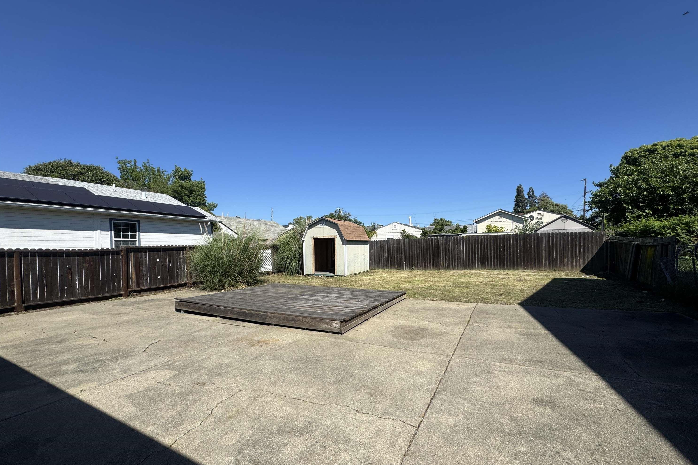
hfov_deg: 100.4
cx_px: 356
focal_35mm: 15
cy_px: 258
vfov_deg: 77.1
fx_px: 291
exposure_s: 1/2208
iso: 50
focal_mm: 2.22
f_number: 2.2
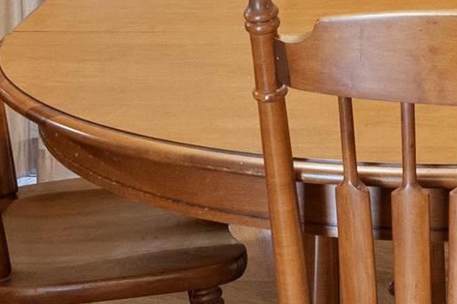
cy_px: -231
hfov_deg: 21.1
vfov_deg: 13.0
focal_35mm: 96
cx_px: 141
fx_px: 1218
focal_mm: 16
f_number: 6.3
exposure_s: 1/13
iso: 1250
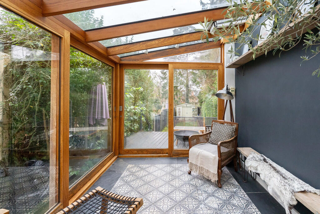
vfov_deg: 73.8
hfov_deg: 96.7
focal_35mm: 16
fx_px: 142
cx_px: 160
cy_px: 107
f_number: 7.1
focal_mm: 16
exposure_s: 1/60
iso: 1250
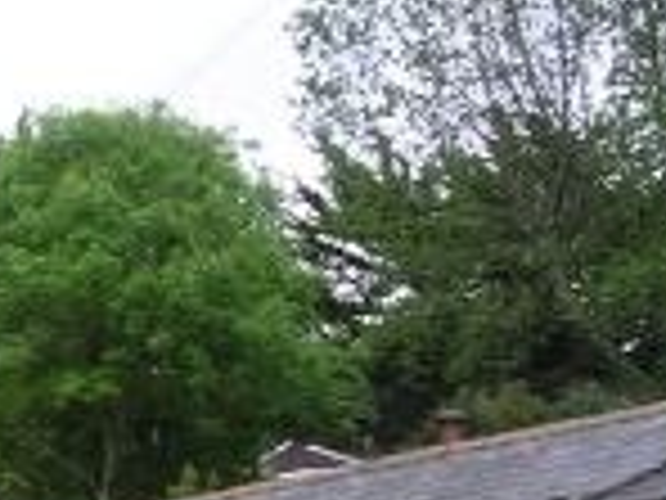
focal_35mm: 154
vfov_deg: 9.2
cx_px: -508
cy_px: 921
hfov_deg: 11.9
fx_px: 2963
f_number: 4.5
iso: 100
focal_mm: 7.8
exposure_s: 1/60
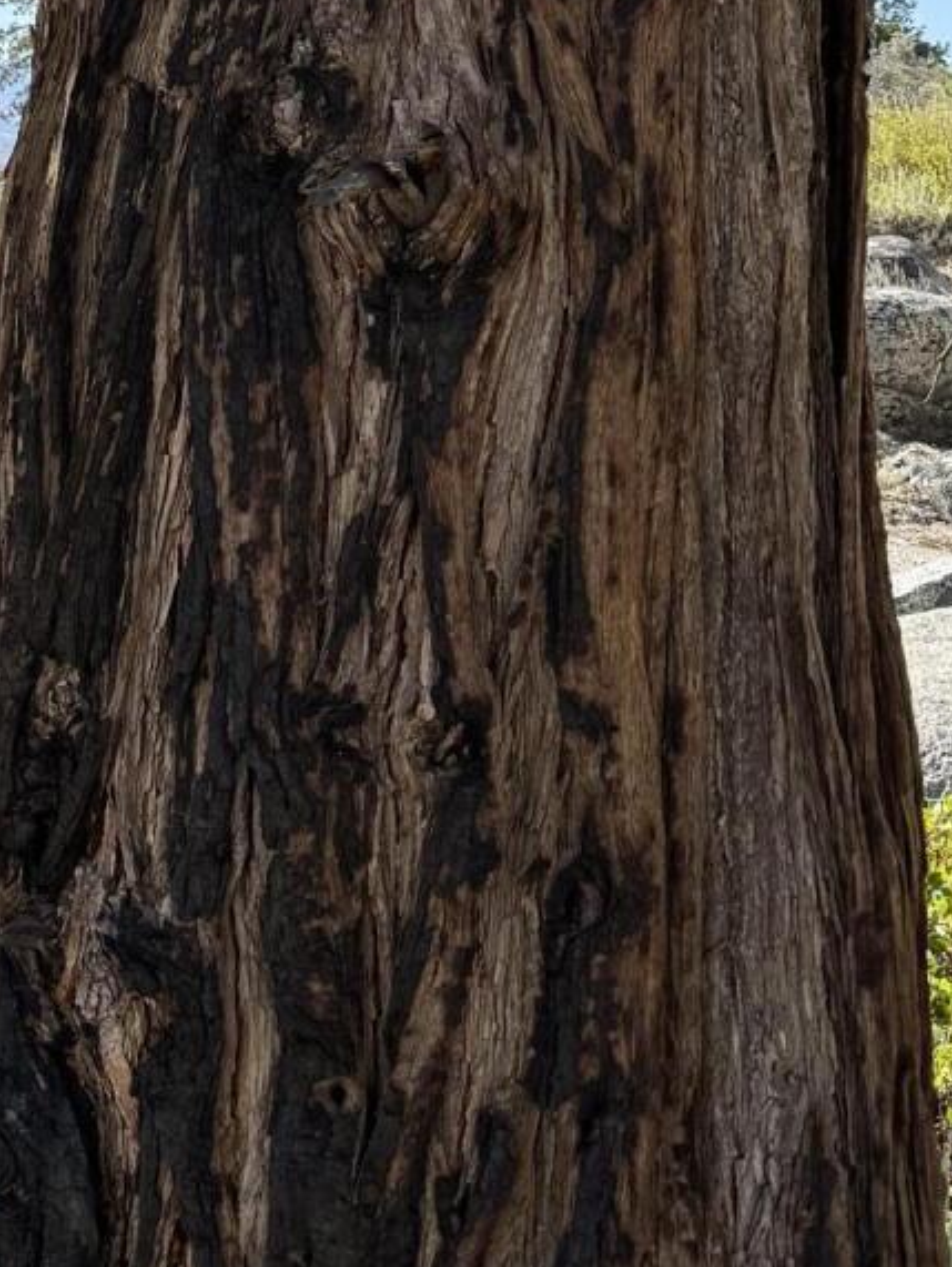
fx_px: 3077
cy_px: 29
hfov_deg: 15.6
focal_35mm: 84
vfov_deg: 22.5
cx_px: -630
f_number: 1.78
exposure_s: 1/1721
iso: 80
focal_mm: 6.76
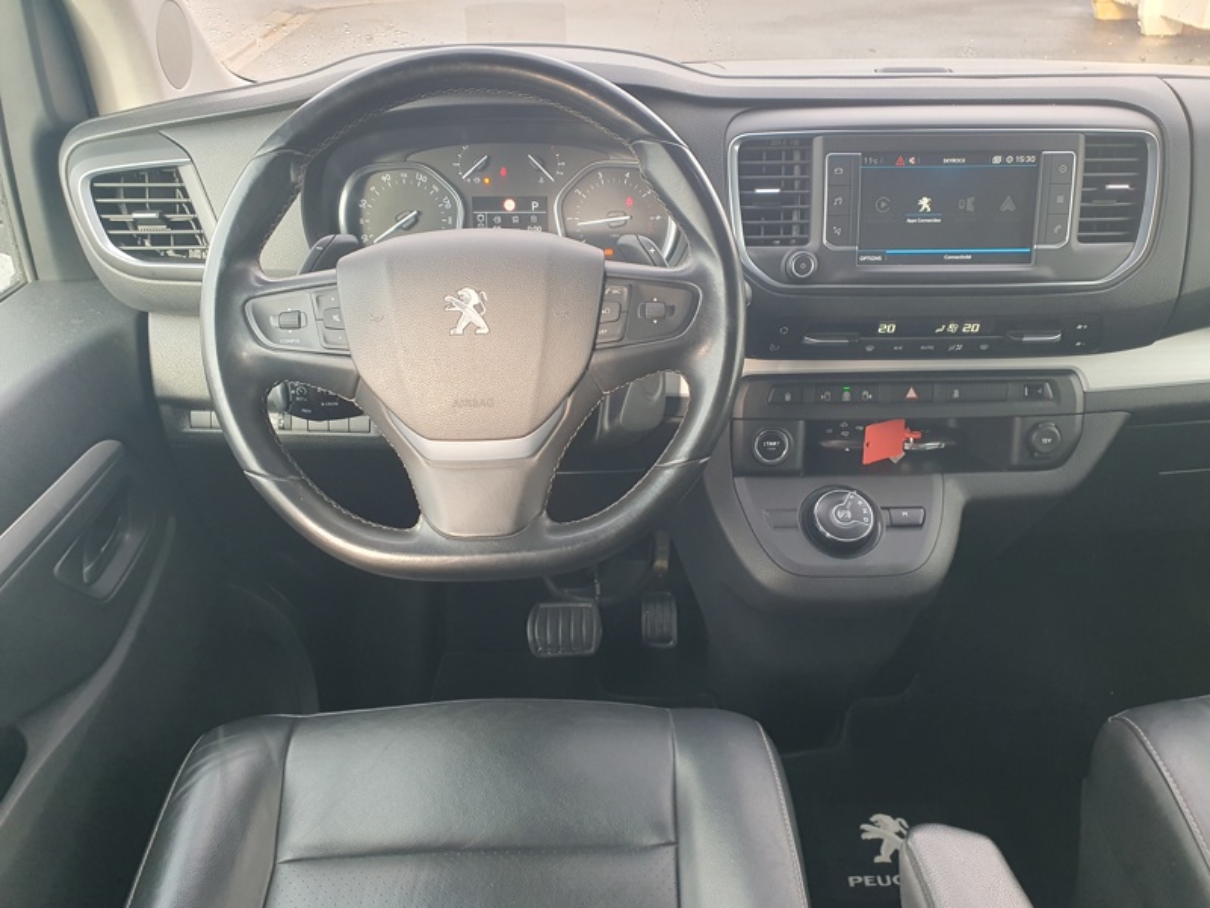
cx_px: 605
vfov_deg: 53.1
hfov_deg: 67.3
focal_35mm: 26
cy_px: 454
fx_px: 909
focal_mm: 4.32
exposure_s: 1/120
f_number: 2.4
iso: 100
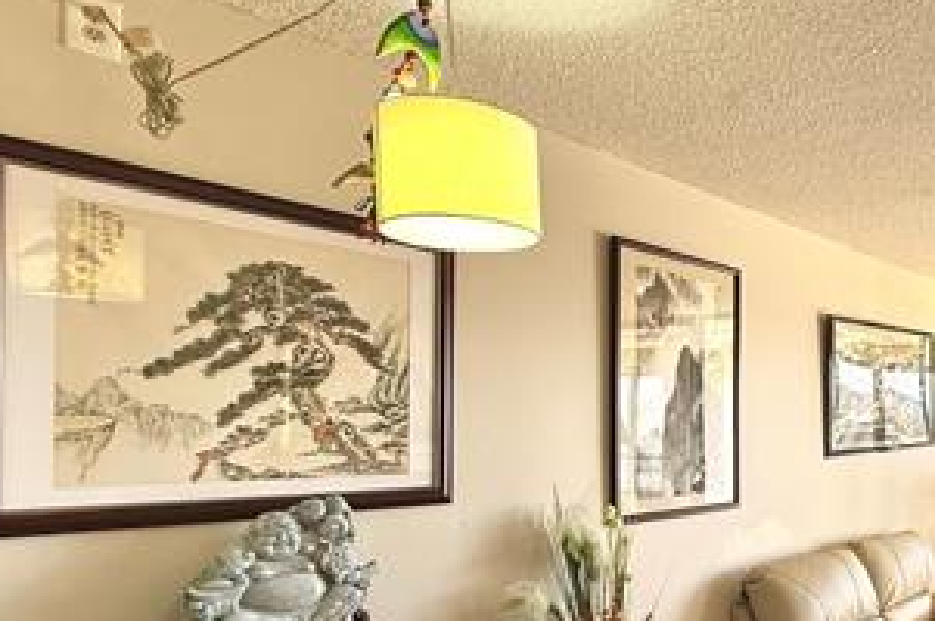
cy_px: 428
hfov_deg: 48.9
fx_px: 804
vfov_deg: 41.5
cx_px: 944
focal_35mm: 31
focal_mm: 2.22
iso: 64
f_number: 2.2
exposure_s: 1/99
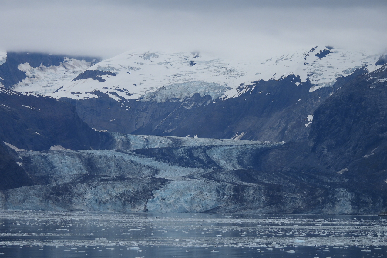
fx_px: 2075
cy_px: 129
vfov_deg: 7.1
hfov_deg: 10.7
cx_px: 193
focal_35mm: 193
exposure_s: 1/800
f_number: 4.5
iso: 100
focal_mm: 33
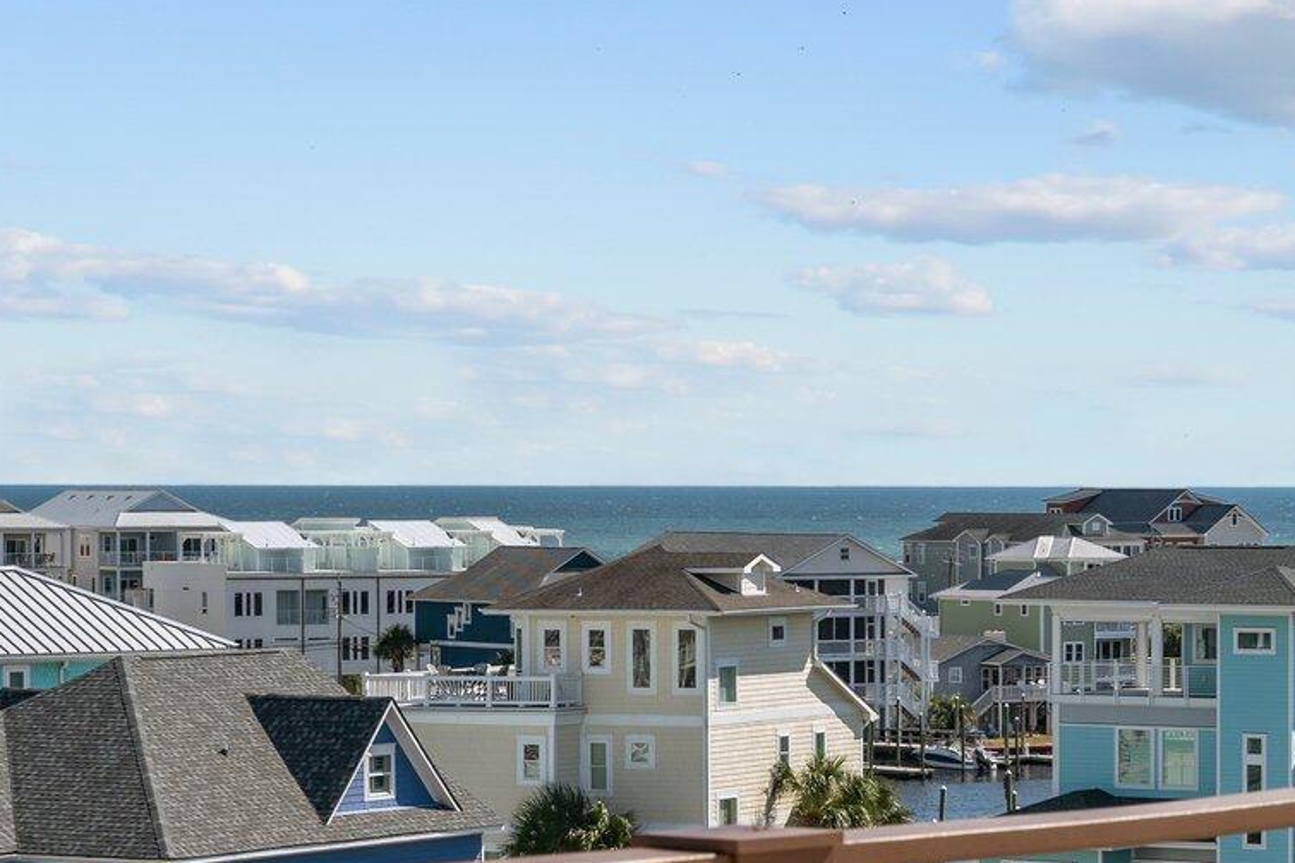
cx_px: 1278
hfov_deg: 14.9
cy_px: 651
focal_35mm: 135
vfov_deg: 10.1
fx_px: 4871
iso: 160
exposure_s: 1/1600
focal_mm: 49.9
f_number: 6.3
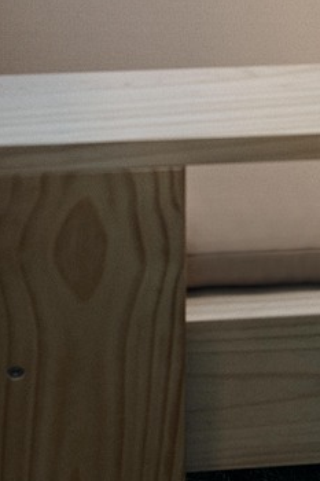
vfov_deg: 15.9
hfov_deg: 10.8
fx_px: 1655
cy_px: -100
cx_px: 389
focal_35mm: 124
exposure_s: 1/500
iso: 500
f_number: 5.6
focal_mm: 50
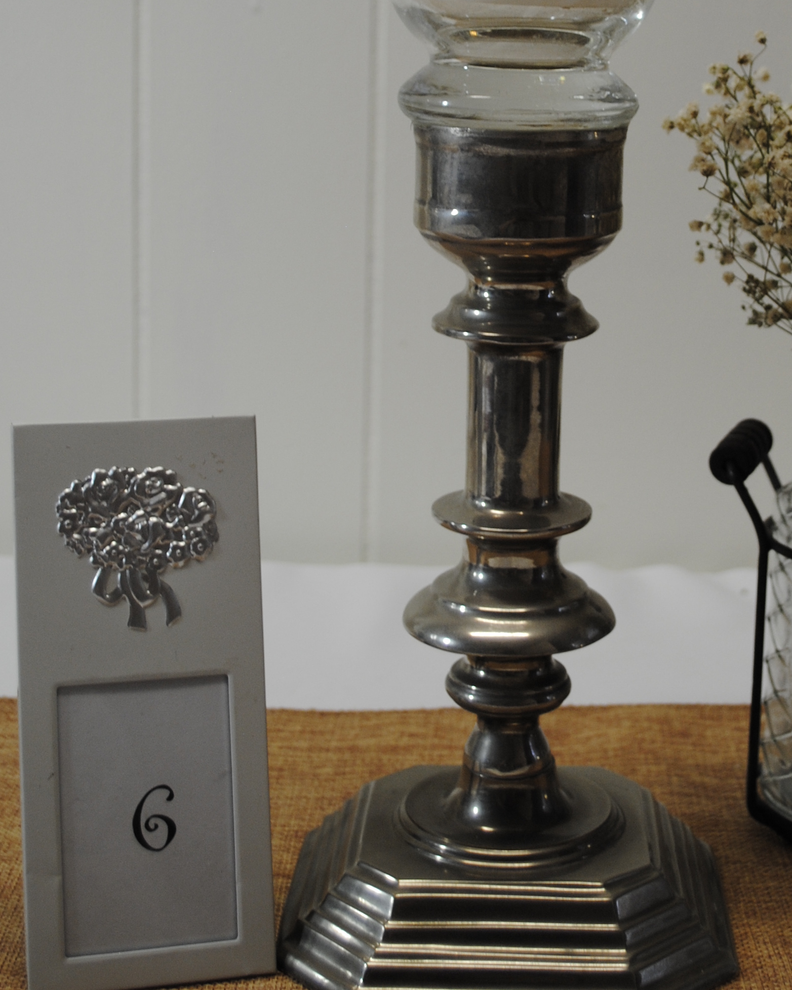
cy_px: 236
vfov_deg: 27.9
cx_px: 539
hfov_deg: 22.7
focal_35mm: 67
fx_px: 1963
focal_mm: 24
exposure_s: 1/40
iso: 200
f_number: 4
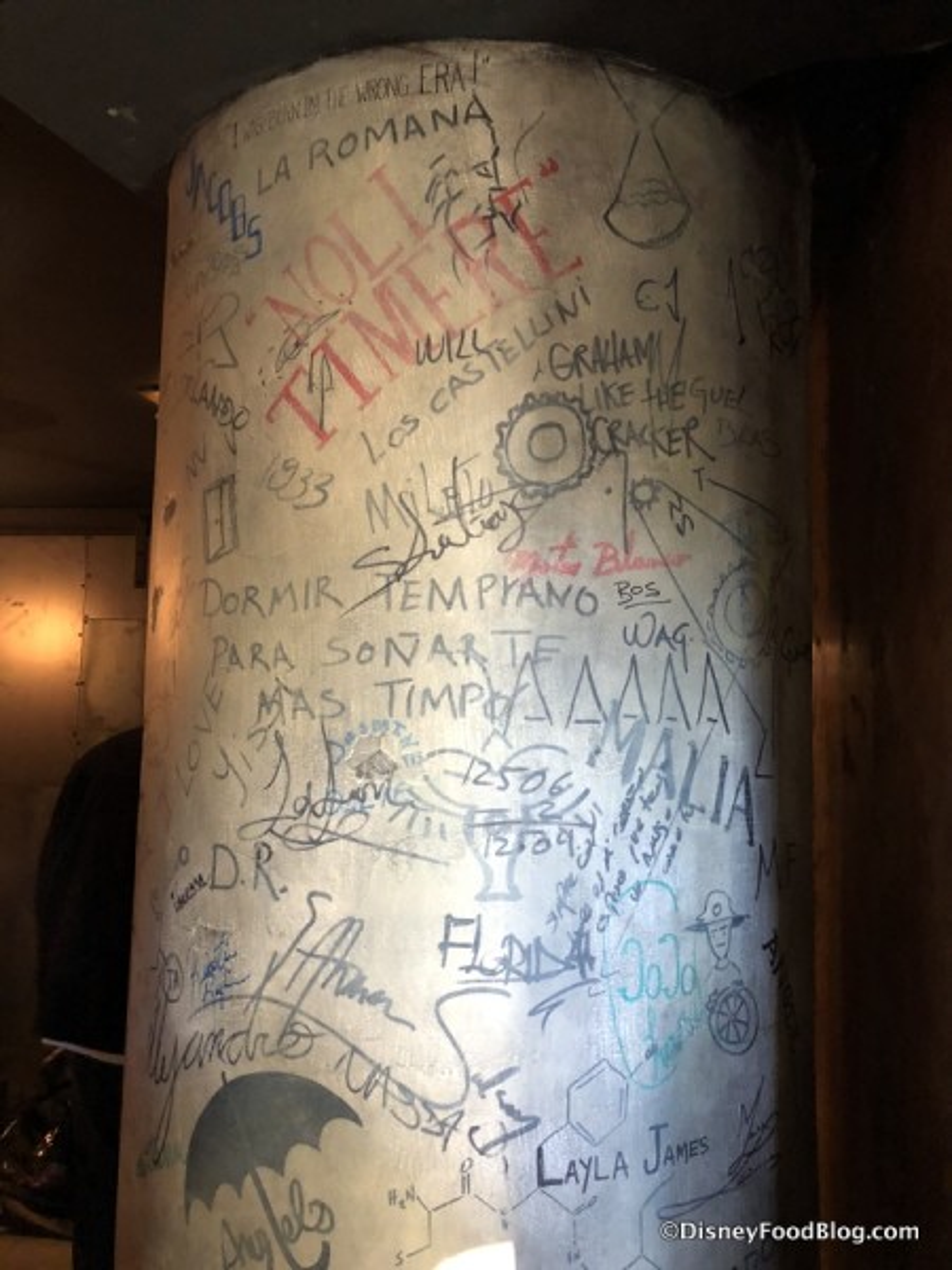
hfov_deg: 49.7
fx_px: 1027
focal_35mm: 28
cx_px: 476
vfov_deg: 63.4
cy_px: 635
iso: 100
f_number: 1.8
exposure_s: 1/7
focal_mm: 3.99
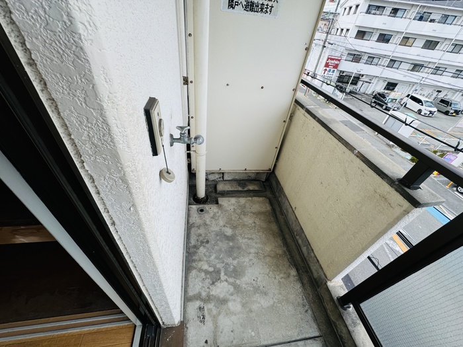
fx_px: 187
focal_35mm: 14
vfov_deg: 85.7
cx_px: 232
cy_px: 174
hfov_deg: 102.1
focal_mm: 2.22
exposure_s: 1/313
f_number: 2.2
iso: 40
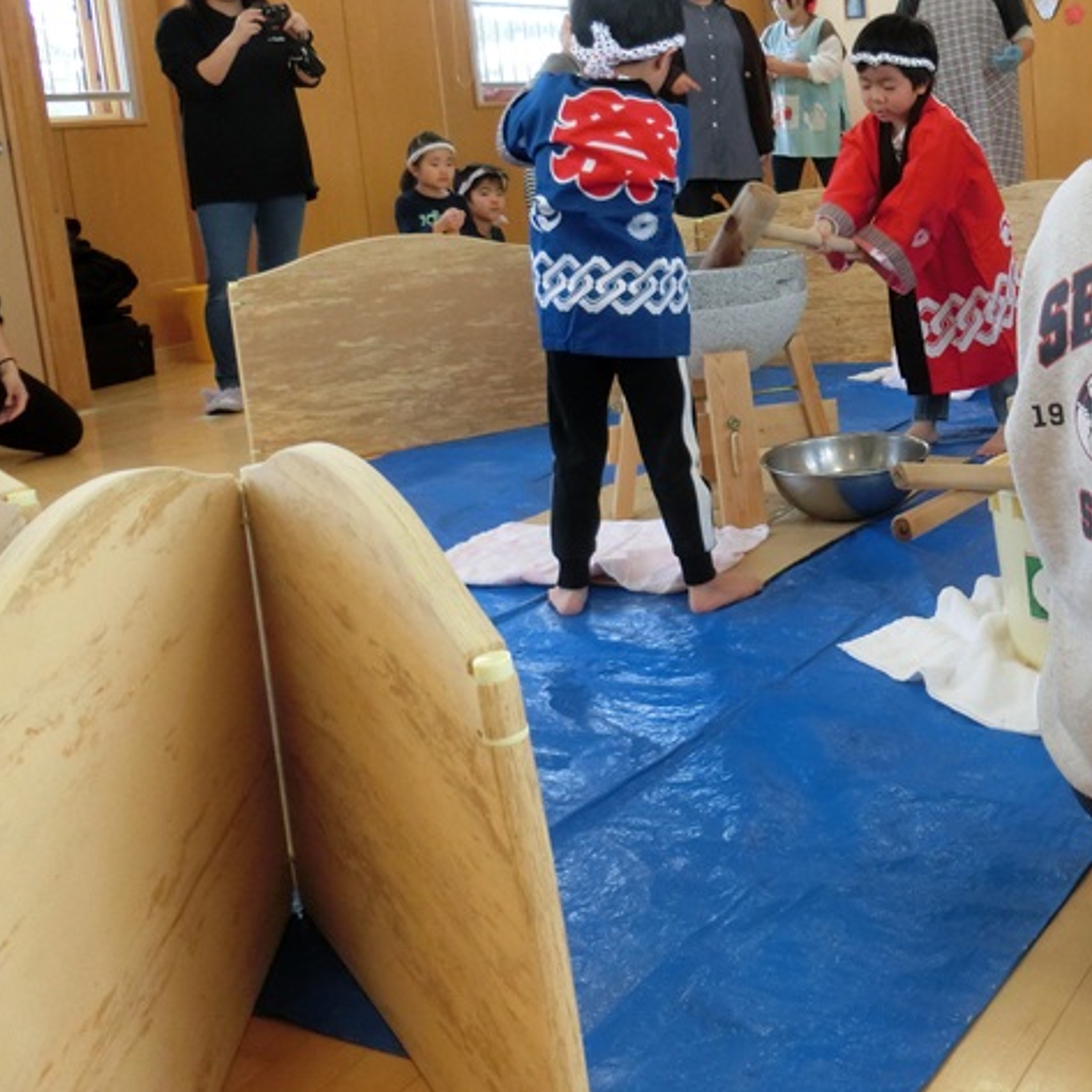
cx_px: 992
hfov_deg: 36.6
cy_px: 343
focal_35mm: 43
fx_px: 1535
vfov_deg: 38.6
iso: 250
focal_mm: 4.5
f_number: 3.5
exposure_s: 1/125
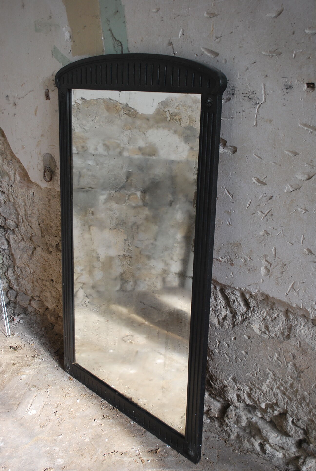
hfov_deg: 34.3
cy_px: 236
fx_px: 512
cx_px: 158
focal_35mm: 39
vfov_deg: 49.5
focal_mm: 26
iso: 200
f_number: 4.5
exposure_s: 1/40
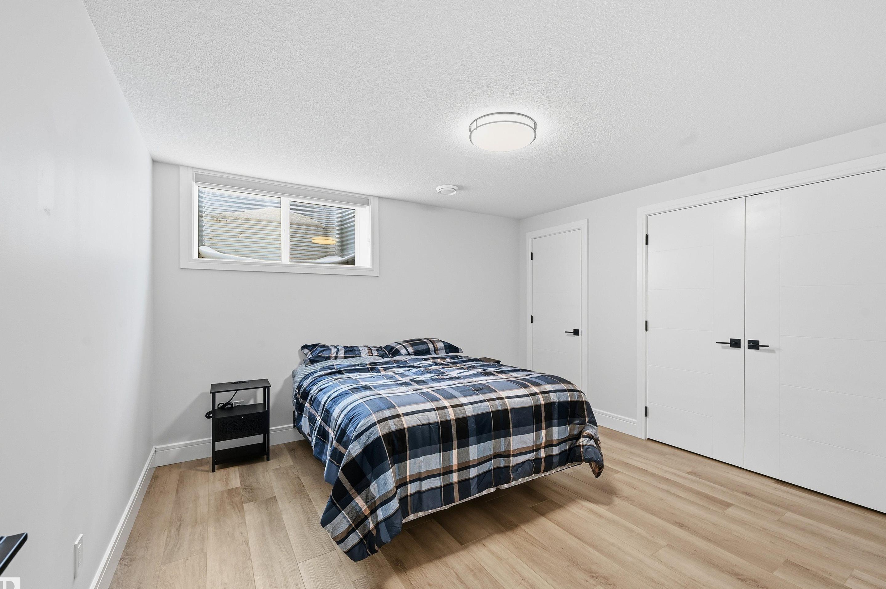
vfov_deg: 77.2
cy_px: 304
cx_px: 464
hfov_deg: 100.4
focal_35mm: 15
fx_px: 369
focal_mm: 14
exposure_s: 1/13
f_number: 8
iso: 100
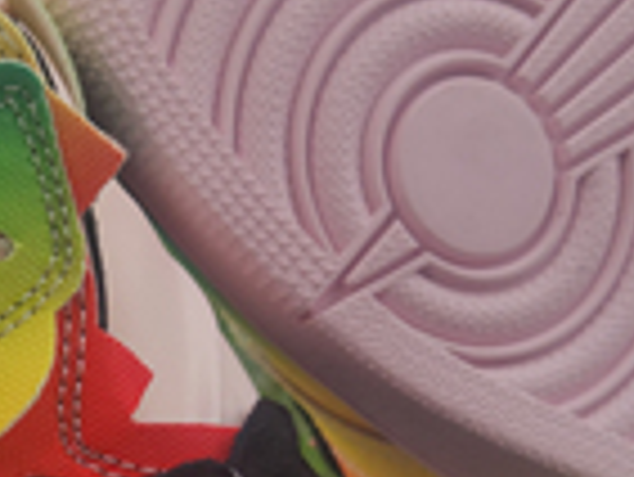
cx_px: 162
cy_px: 601
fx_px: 1943
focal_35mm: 106
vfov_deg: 13.5
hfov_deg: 18.4
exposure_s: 1/211
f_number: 1.8
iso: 20
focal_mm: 5.4
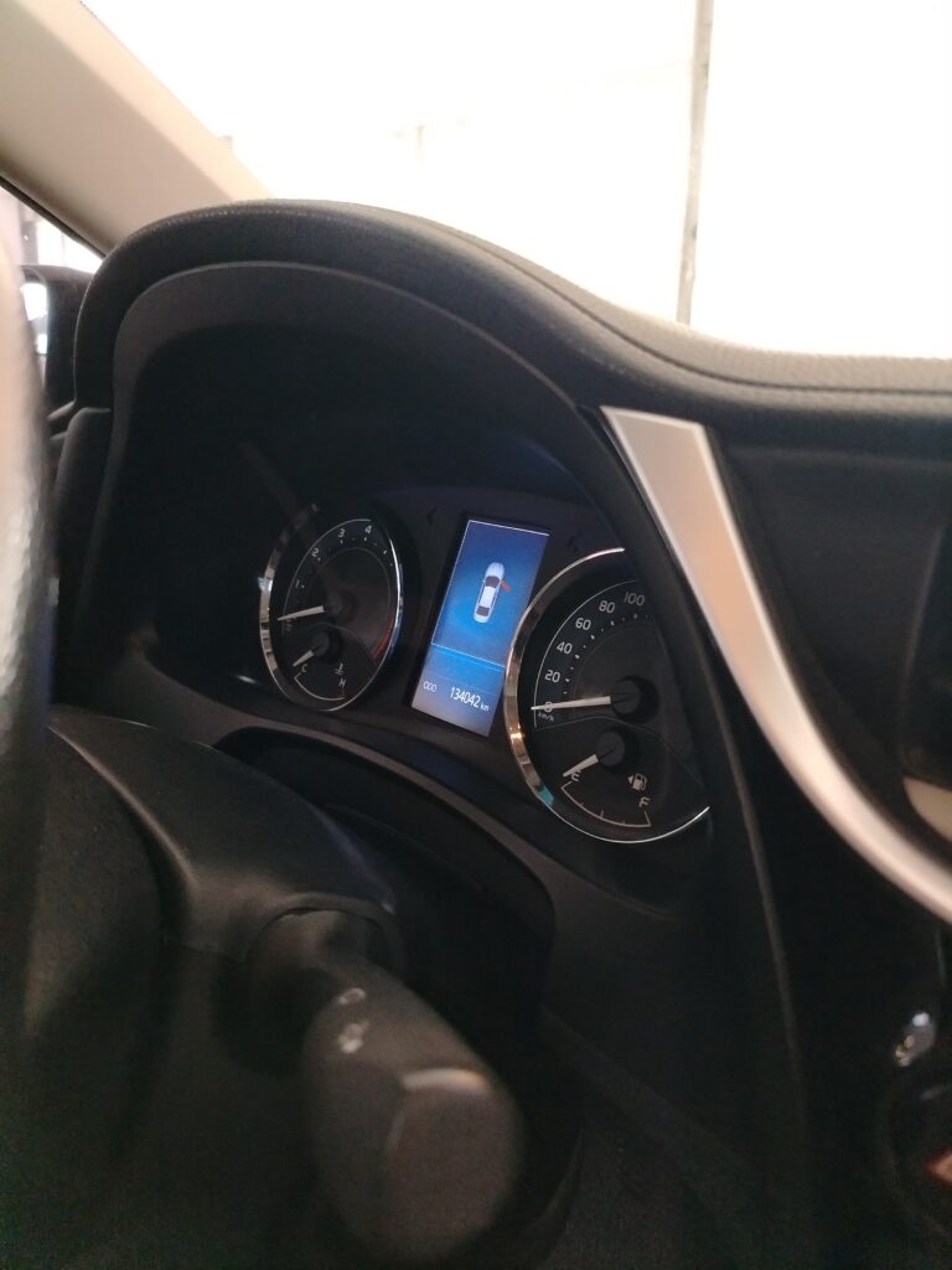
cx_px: 476
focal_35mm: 24
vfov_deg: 71.6
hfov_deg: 56.8
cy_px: 635
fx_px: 880
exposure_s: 1/100
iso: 3072
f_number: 1.75
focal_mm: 5.25
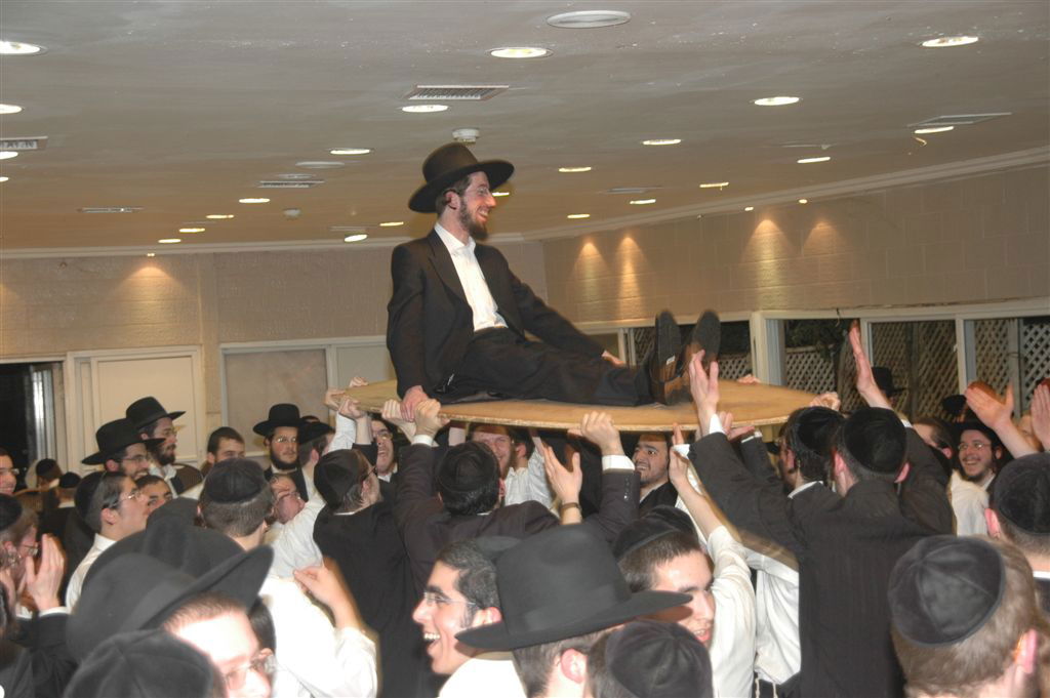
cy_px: 349
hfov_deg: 29.3
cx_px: 525
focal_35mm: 69
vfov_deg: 19.7
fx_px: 2011
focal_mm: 46
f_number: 5.6
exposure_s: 1/40
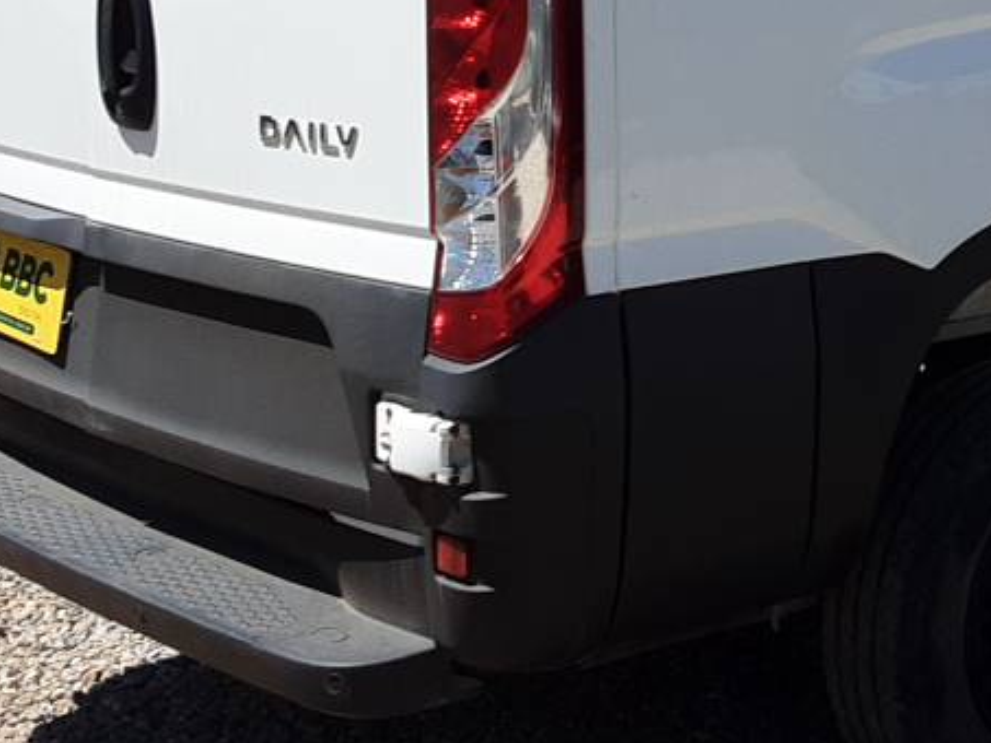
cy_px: 55
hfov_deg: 21.4
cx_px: 932
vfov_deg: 16.4
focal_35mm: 89
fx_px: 2549
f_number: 1.9
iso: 40
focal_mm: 2.9
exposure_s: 1/1626
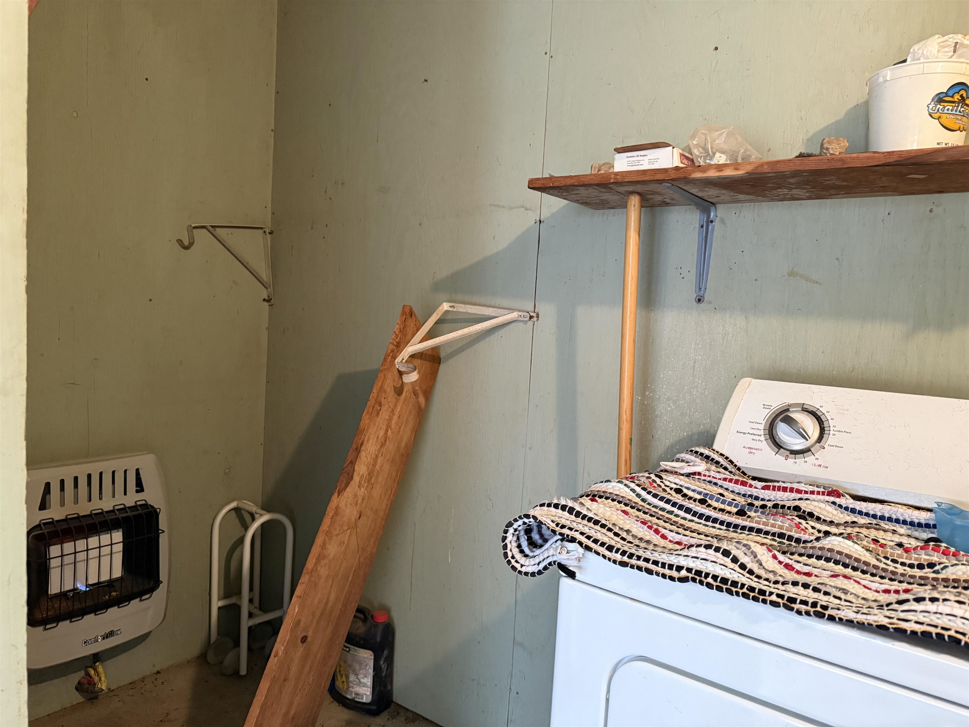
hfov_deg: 71.6
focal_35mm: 24
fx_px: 672
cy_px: 364
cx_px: 484
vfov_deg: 56.8
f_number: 1.78
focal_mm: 6.76
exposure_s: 1/60
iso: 640
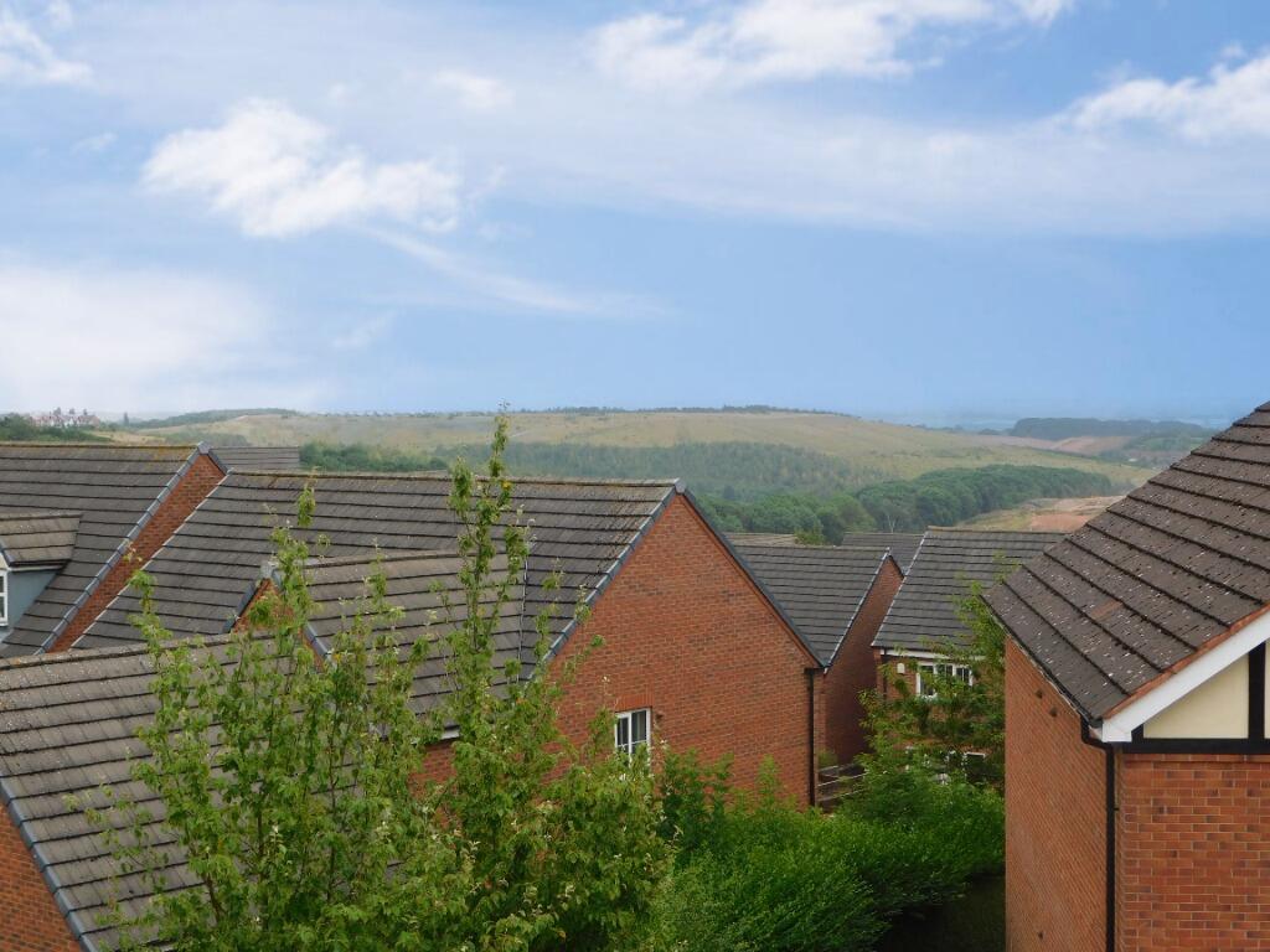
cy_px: 476
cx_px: 635
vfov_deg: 24.8
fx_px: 2165
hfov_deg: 32.7
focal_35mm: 59
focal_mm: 10.4
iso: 125
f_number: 4
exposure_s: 1/640
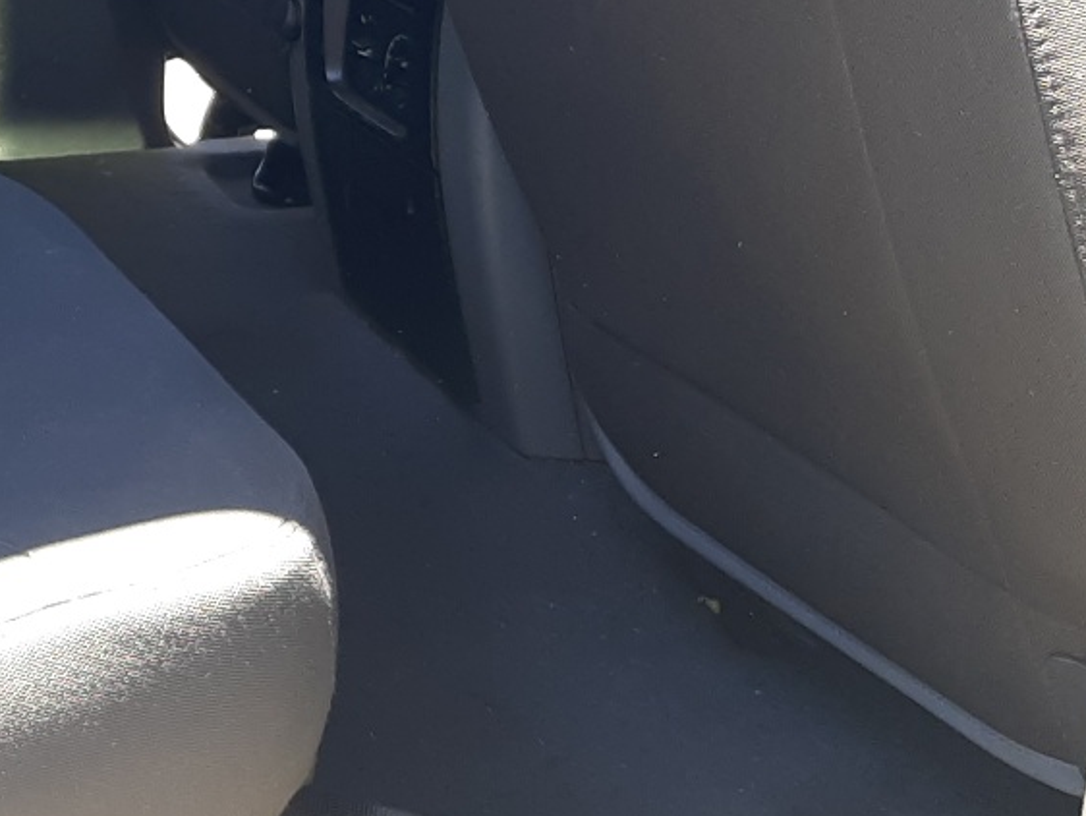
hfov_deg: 23.7
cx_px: -257
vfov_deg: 19.0
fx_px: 2323
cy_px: -114
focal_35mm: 74
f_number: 1.7
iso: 40
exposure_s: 1/120
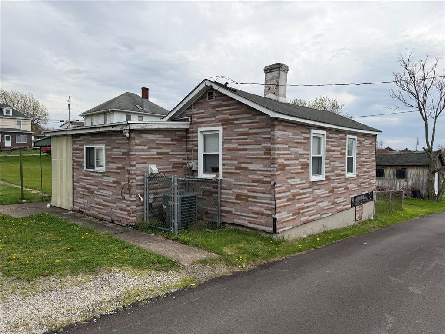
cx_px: 222
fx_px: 309
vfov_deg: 56.8
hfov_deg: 71.6
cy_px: 167
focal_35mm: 24
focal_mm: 6.76
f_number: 1.78
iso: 80
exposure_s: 1/1192
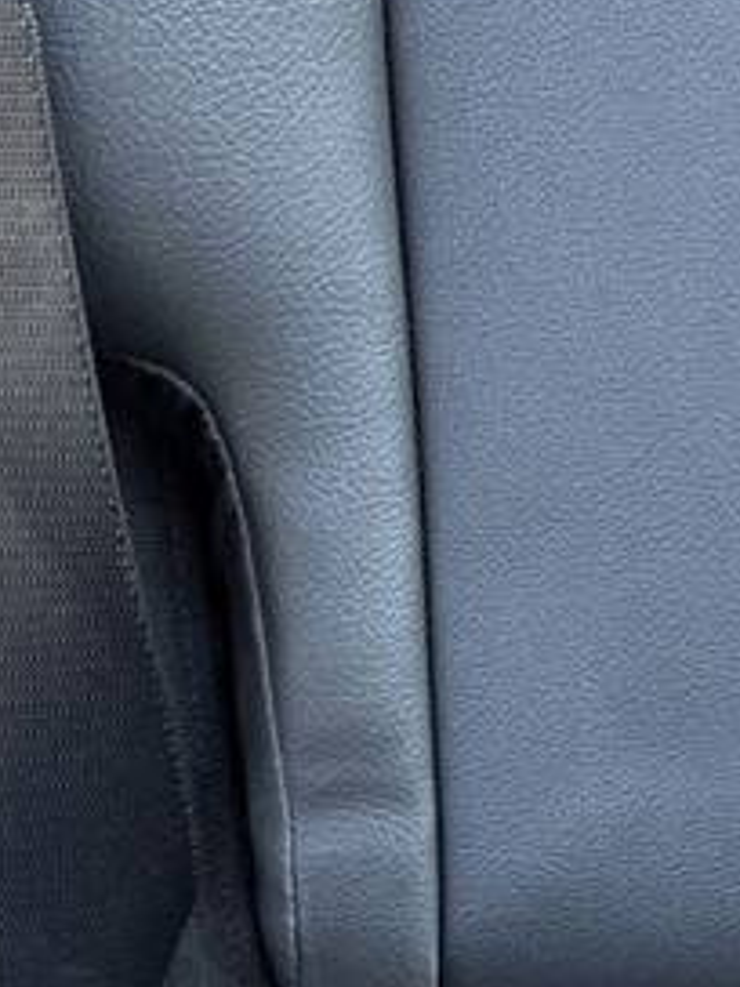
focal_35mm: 153
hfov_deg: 9.5
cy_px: 1455
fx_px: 4361
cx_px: 1034
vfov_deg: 12.3
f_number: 1.6
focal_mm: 5.1
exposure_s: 1/121
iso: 100
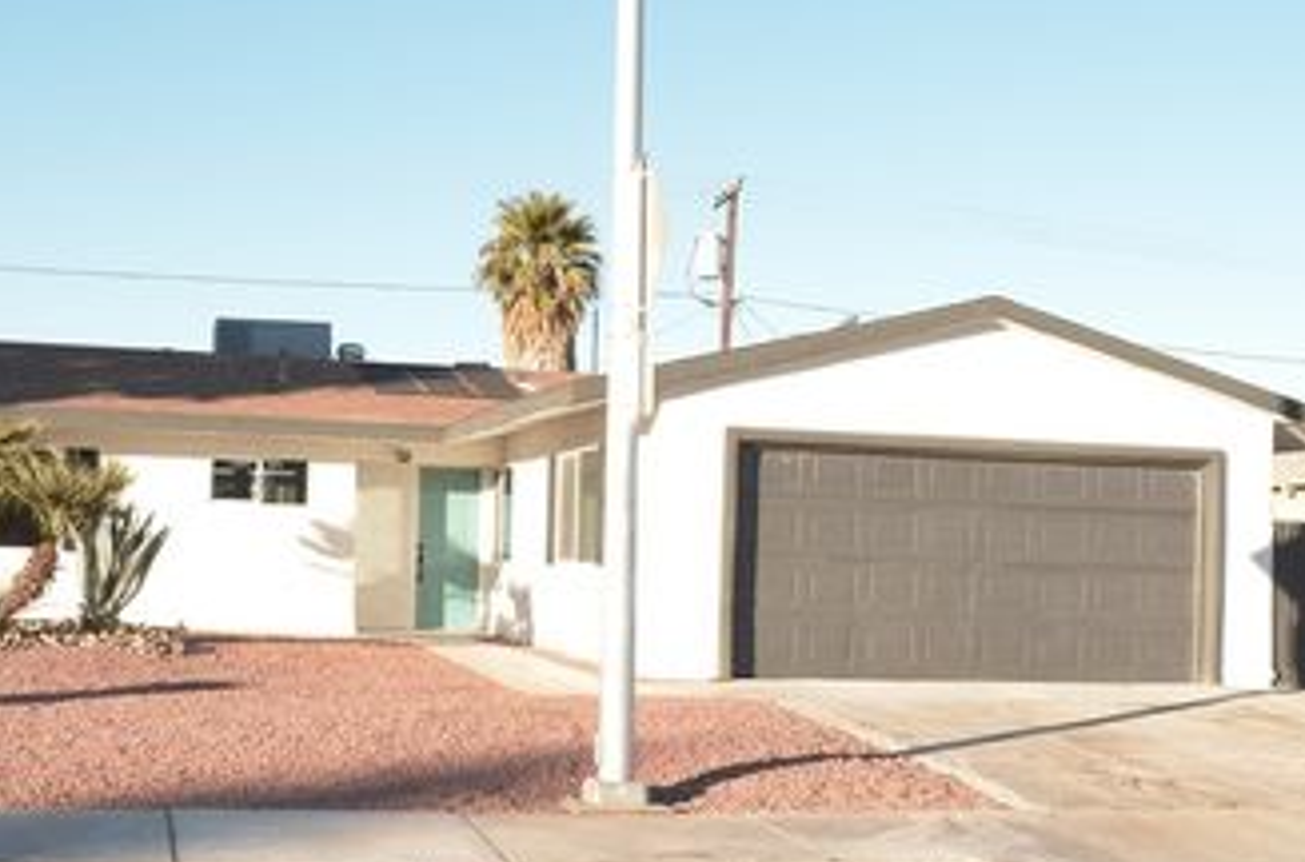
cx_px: 607
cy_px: 521
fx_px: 1907
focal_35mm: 53
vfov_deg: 25.4
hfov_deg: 37.8
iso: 200
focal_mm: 23
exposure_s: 1/200
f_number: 7.1
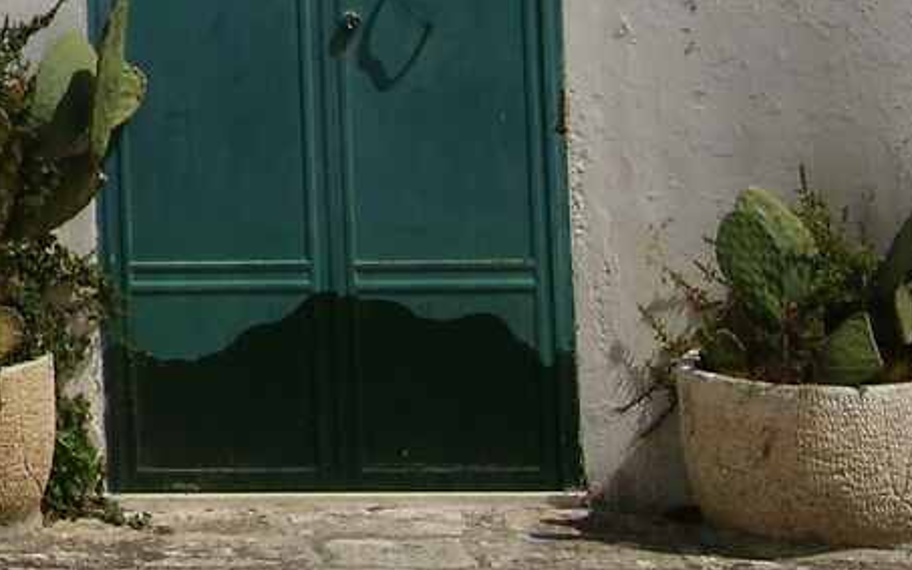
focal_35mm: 243
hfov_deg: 8.2
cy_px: -874
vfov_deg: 5.2
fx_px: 6039
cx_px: -1007
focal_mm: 30
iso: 200
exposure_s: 1/640
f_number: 11
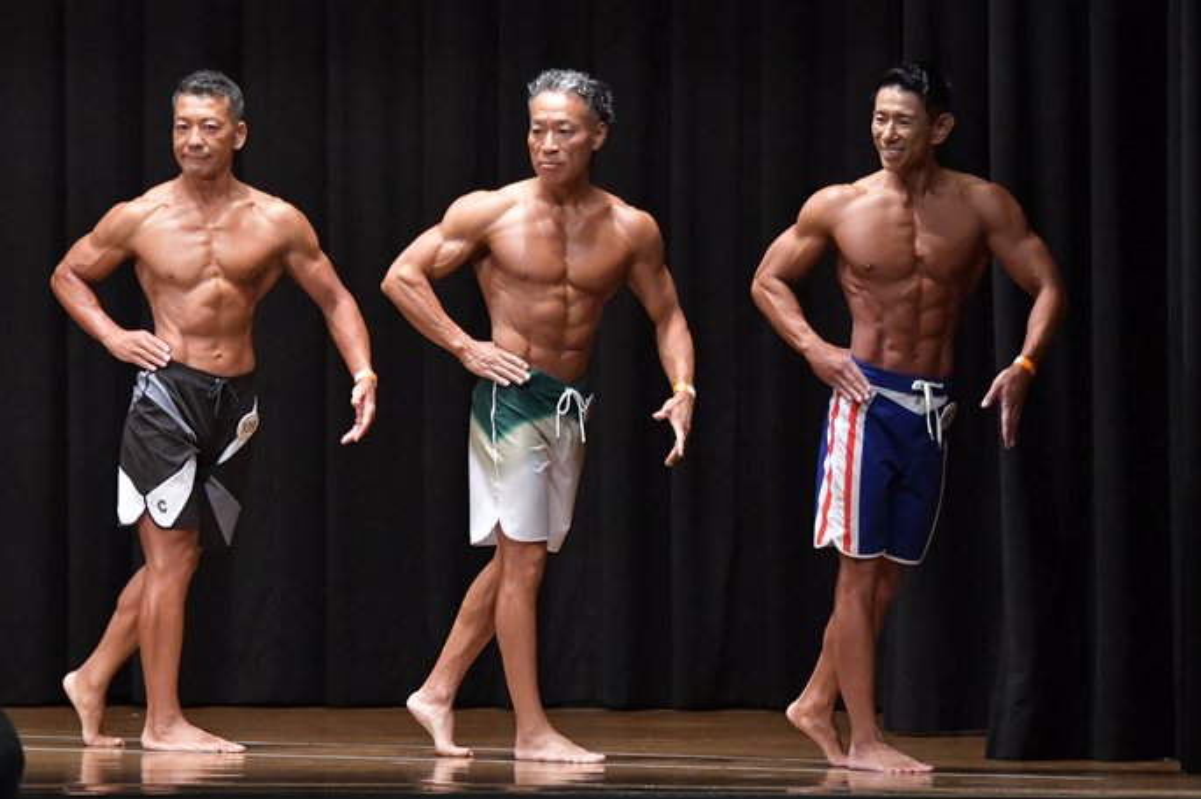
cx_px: 525
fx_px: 6902
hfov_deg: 9.9
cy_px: 394
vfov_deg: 6.6
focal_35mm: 207
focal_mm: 122
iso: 6400
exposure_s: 1/400
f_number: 5.6
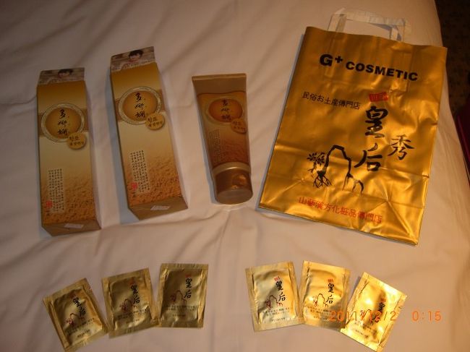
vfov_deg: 37.7
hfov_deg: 49.0
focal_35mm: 38
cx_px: 235
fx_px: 516
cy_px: 176
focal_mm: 7.9
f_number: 2.8
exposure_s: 1/30
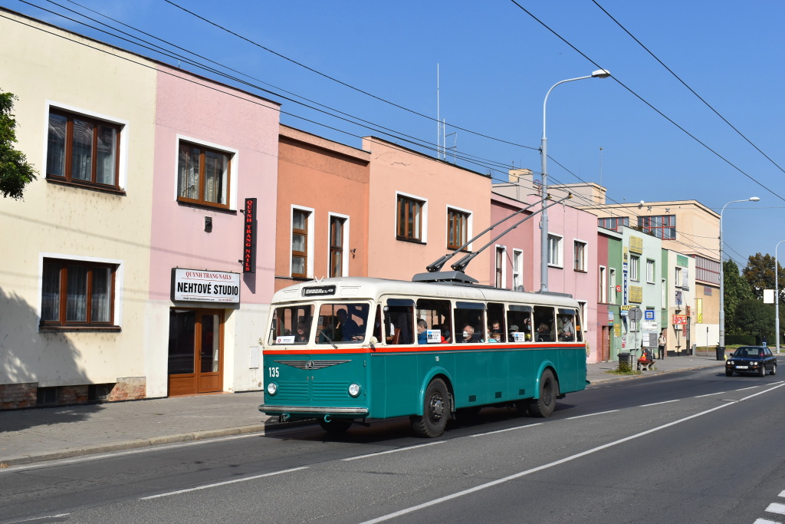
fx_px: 818
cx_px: 392
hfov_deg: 51.3
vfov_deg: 35.5
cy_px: 262
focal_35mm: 38
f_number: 11
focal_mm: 25
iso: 200
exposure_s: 1/500
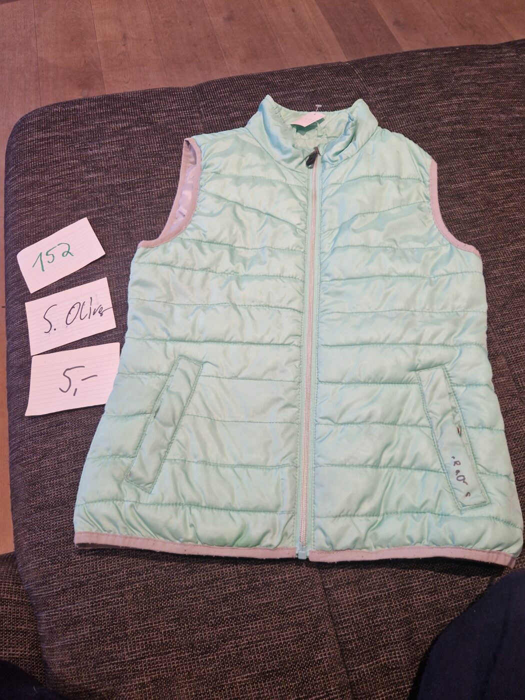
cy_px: 350
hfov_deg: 58.9
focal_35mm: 23
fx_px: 465
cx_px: 262
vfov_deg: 73.9
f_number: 1.8
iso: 50
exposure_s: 1/100
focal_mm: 5.4
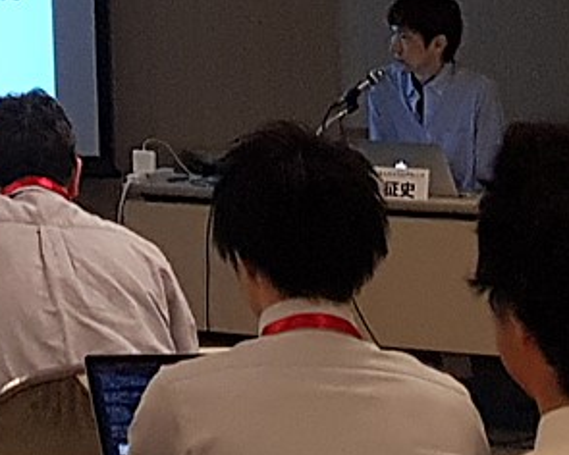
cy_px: -513
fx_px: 2779
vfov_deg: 8.8
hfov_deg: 11.0
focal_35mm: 165
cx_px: -399
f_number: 1.7
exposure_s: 1/60
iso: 200
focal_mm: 4.2
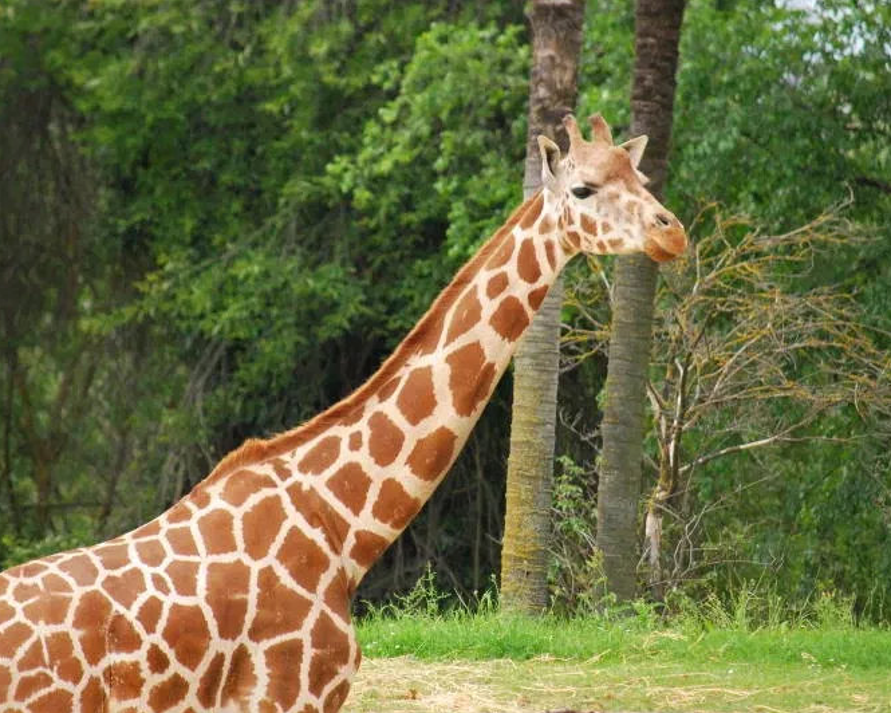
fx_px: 8939
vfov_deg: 4.6
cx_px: 437
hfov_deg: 5.7
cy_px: 357
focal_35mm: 339
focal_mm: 200
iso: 400
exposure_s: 1/250
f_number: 5.6
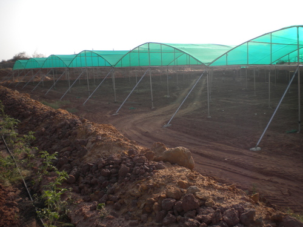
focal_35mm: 35
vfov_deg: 40.7
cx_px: 152
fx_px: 306
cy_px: 114
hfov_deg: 52.6
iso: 80
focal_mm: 6.3
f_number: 4.6
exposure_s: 1/494
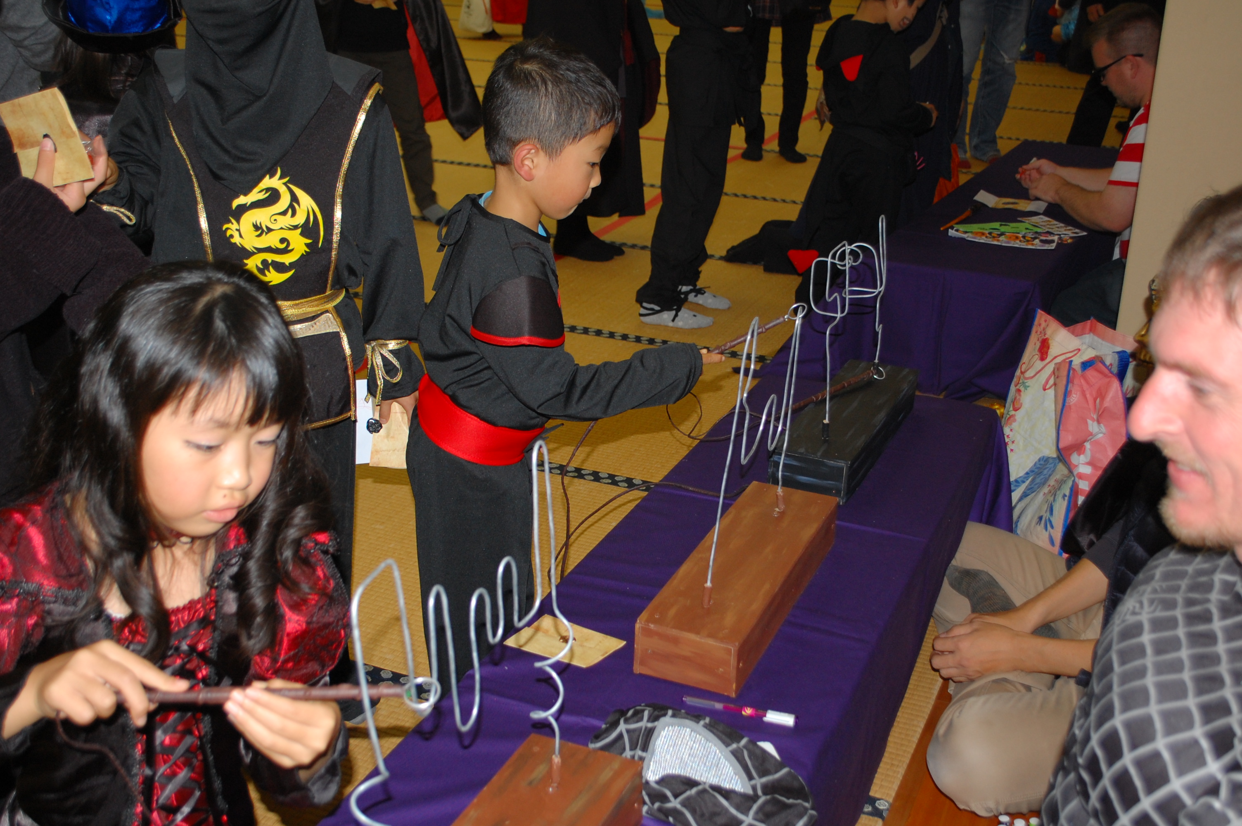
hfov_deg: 49.6
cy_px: 413
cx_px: 621
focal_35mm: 39
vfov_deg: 34.1
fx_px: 1344
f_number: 4.5
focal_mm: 26
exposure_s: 1/60
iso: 400
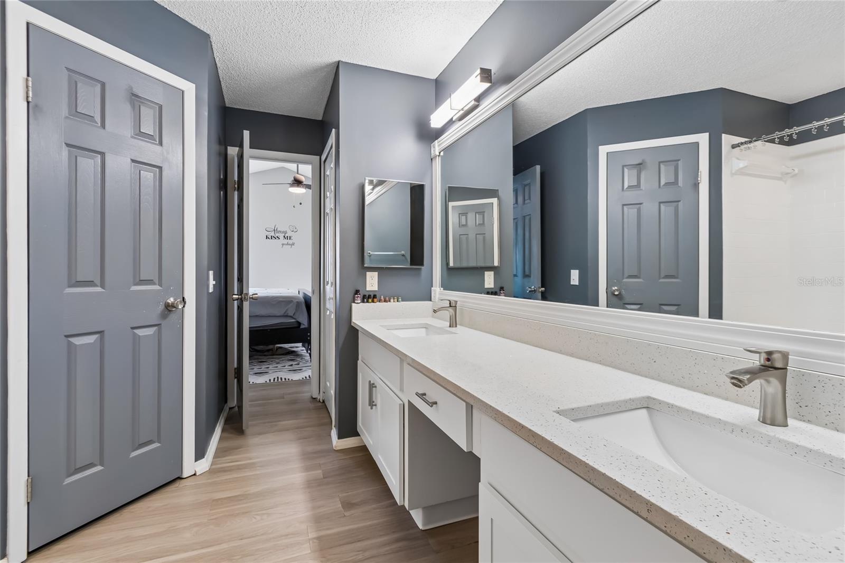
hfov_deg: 100.4
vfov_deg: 77.3
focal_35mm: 15
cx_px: 422
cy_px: 282
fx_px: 352
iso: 100
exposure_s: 1/3.33
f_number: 7.1
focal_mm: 10
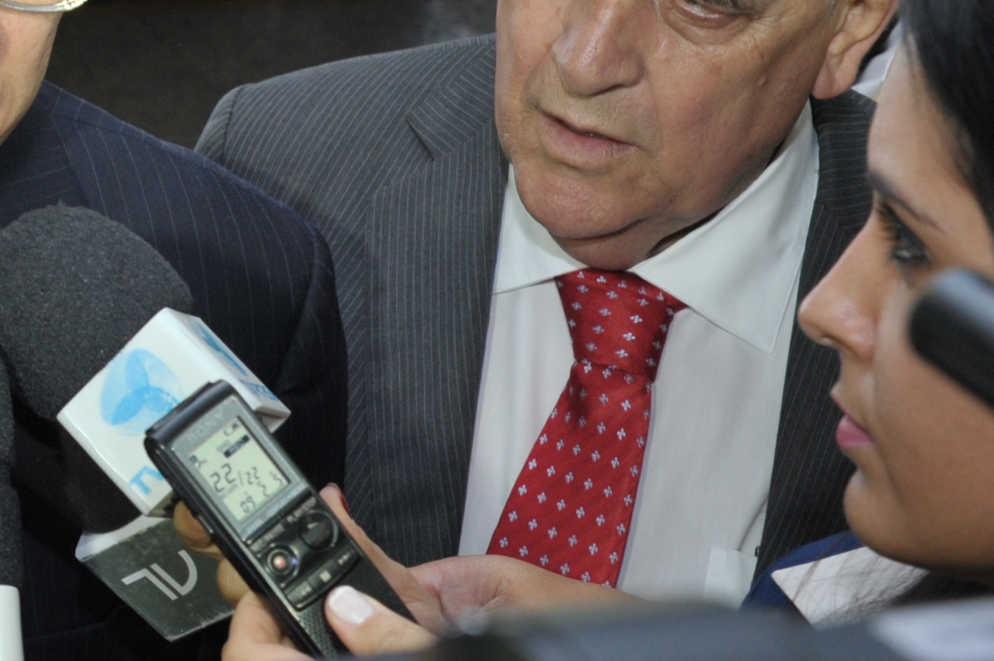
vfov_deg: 12.9
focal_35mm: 105
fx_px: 2897
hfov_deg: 18.2
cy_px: 74
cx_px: -270
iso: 1000
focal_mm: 35
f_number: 6.3
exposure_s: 1/100
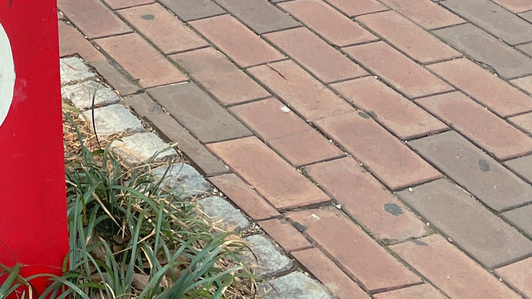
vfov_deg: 11.0
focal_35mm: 98
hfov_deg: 20.9
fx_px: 1383
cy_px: -348
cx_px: -23
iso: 32
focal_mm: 4.2
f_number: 1.6
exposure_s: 1/609
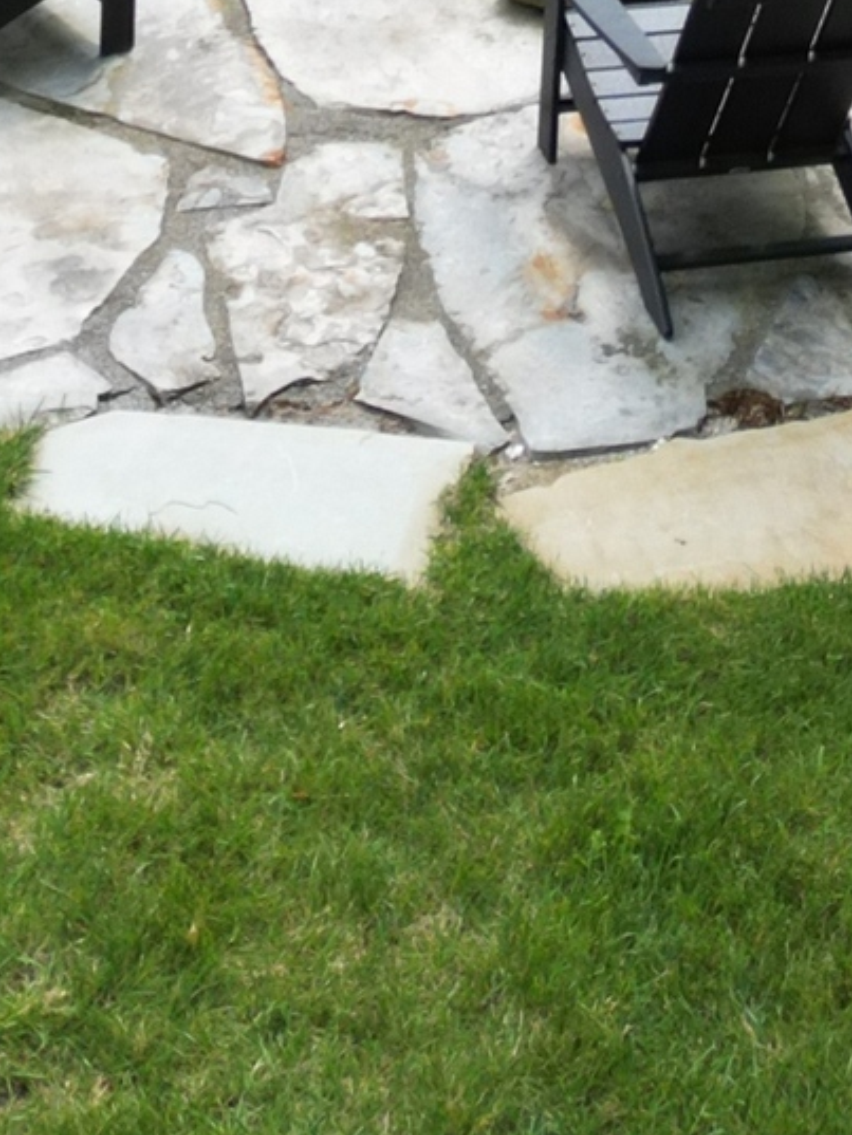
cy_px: -926
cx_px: 362
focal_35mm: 103
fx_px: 3379
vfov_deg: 16.1
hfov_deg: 14.4
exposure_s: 1/1250
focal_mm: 6.72
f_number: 1.7
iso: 200
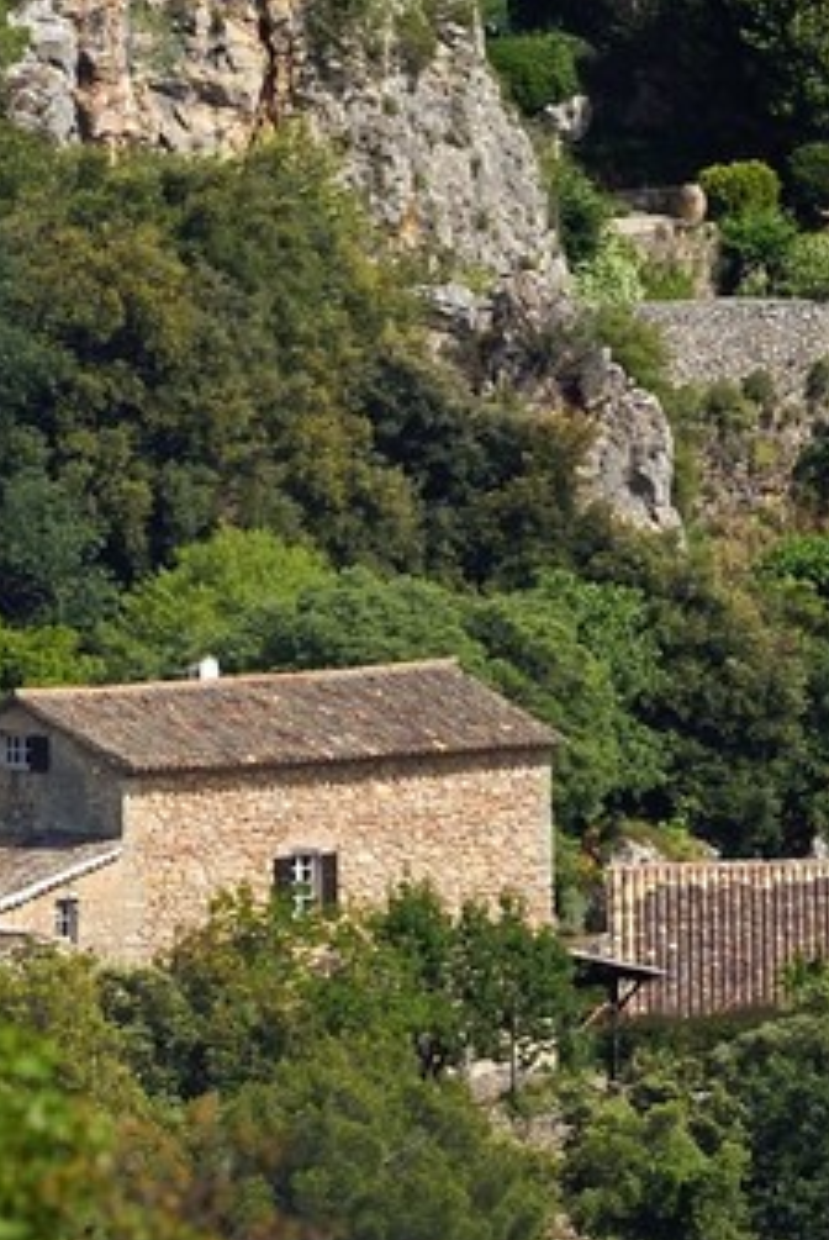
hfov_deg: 1.4
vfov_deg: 2.2
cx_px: 2454
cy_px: 250
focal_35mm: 954
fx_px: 32882
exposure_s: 1/500
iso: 200
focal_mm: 200
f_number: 9
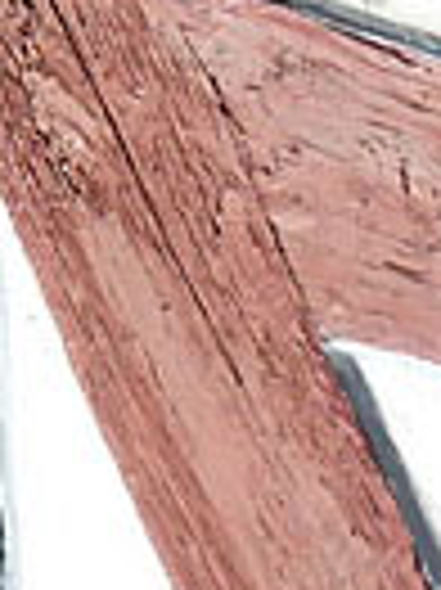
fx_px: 4594
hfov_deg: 5.4
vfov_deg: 7.2
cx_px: -284
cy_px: -347
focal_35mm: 270
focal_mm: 9.7
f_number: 3.9
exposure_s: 1/400
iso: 80
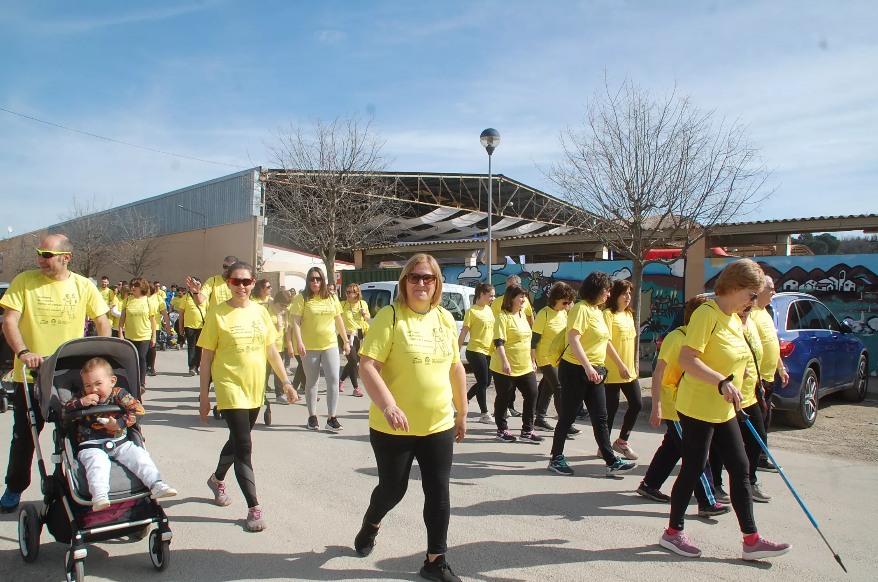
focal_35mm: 27
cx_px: 439
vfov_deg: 47.8
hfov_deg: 67.5
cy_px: 291
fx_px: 657
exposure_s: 1/400
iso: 200
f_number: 10
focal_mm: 18
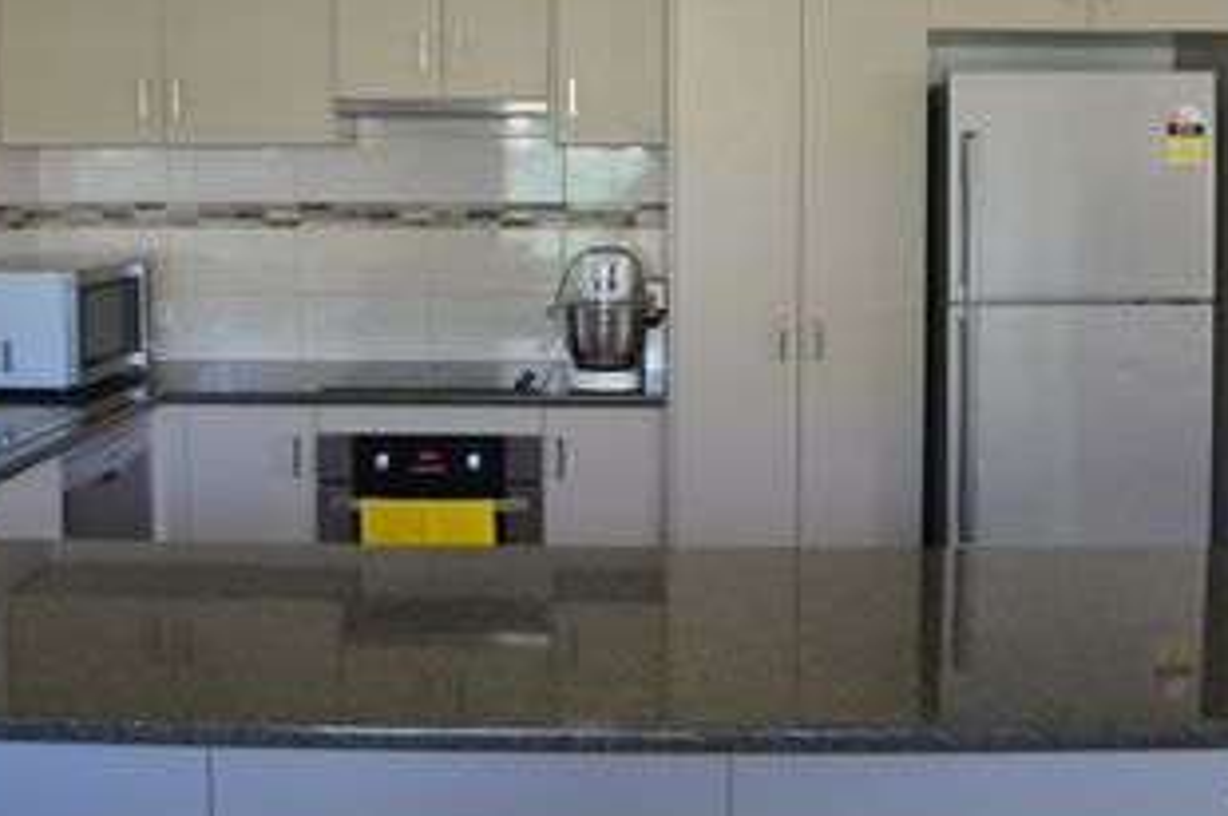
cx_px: 622
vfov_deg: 32.1
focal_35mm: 41
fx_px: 1397
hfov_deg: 47.4
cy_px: 224
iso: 640
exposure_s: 1/60
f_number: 4
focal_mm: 18
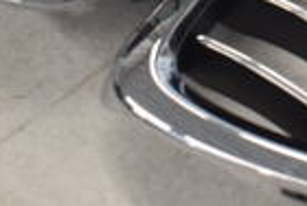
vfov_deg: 9.5
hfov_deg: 14.1
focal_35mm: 137
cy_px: -169
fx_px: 1172
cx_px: 434
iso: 560
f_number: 5.6
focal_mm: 21
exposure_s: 1/60
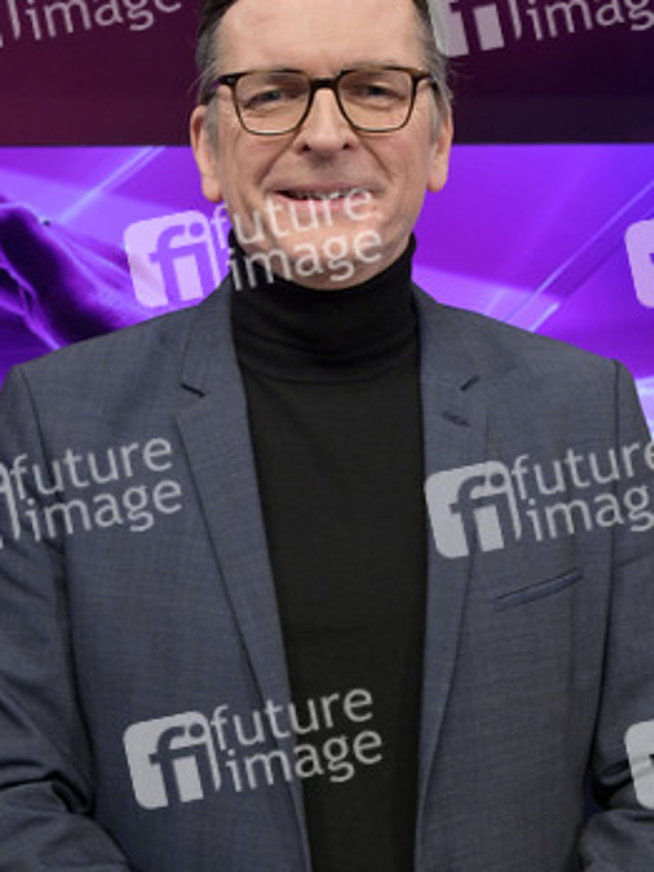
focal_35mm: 42
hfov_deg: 34.3
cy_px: 373
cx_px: 326
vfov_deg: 44.7
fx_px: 1058
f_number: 6.3
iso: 2500
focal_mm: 38
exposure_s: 1/200
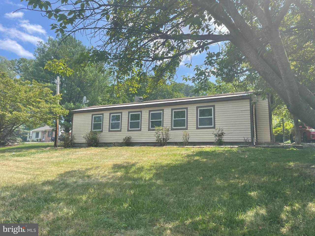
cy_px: 118
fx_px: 237
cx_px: 158
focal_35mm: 26
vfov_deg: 53.1
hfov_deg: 67.3
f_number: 1.6
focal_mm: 4.2
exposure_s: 1/1642
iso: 32
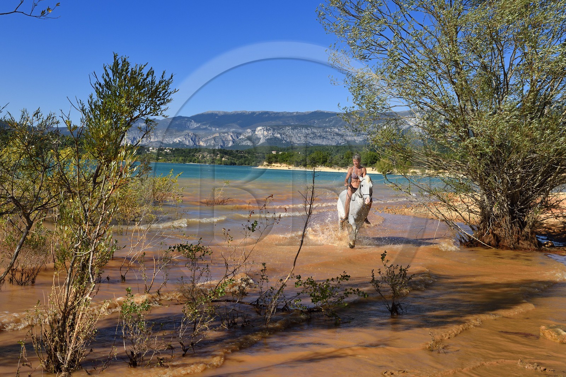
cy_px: 188
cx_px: 283
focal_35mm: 42
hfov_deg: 46.4
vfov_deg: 31.9
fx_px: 660
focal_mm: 42
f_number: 10
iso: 400
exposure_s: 1/800
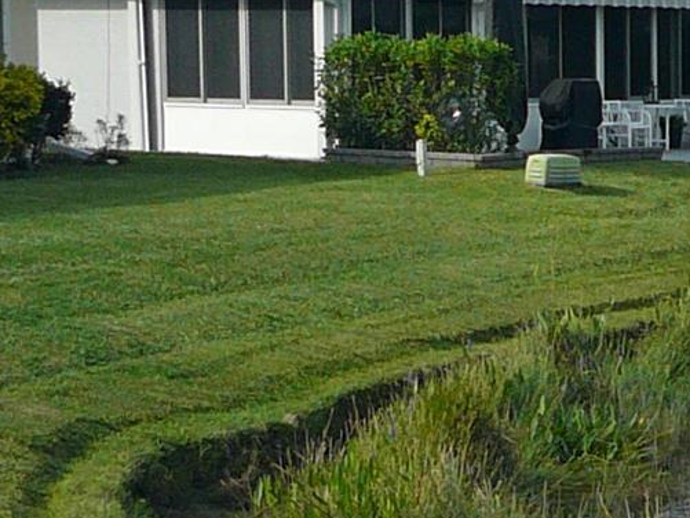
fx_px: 2851
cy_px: 340
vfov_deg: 10.4
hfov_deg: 12.6
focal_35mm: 143
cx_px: 1223
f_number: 2.8
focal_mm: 5.2
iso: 80
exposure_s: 1/800
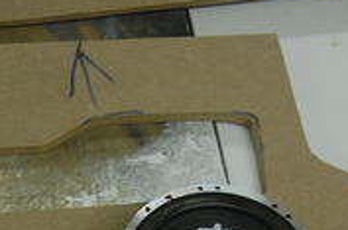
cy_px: 311
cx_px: 122
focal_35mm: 130
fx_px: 1253
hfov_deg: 15.8
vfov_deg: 10.2
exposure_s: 1/30
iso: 560
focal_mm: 24
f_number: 4
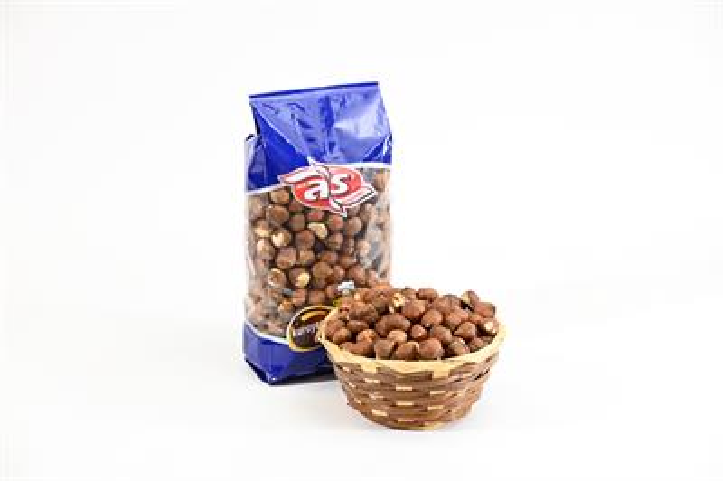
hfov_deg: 27.0
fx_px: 1505
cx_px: 362
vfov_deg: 18.2
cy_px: 240
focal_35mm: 75
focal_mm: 50
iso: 100
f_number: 3.5
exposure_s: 1/40
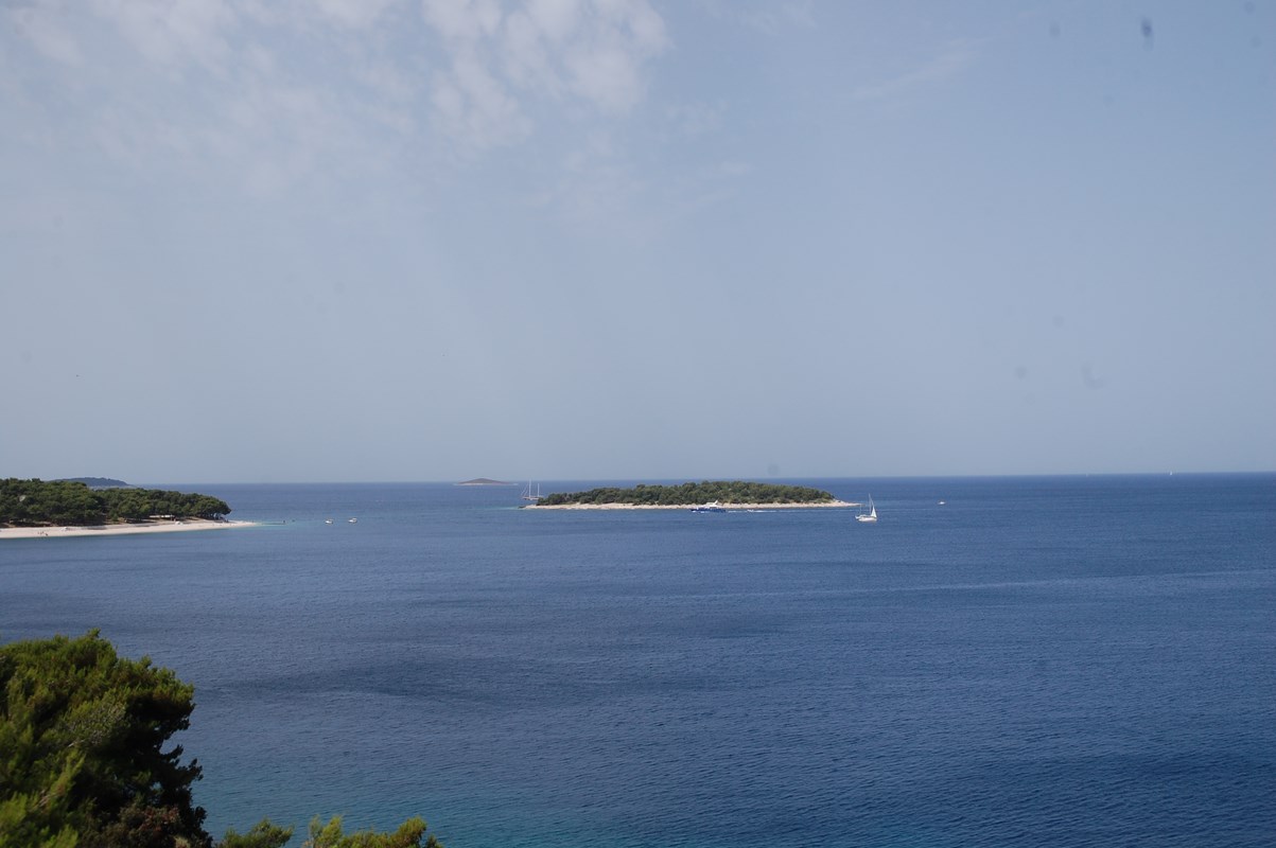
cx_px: 638
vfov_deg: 33.0
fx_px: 1434
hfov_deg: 48.0
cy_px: 424
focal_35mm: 40
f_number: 9
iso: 200
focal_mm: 27
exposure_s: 1/320
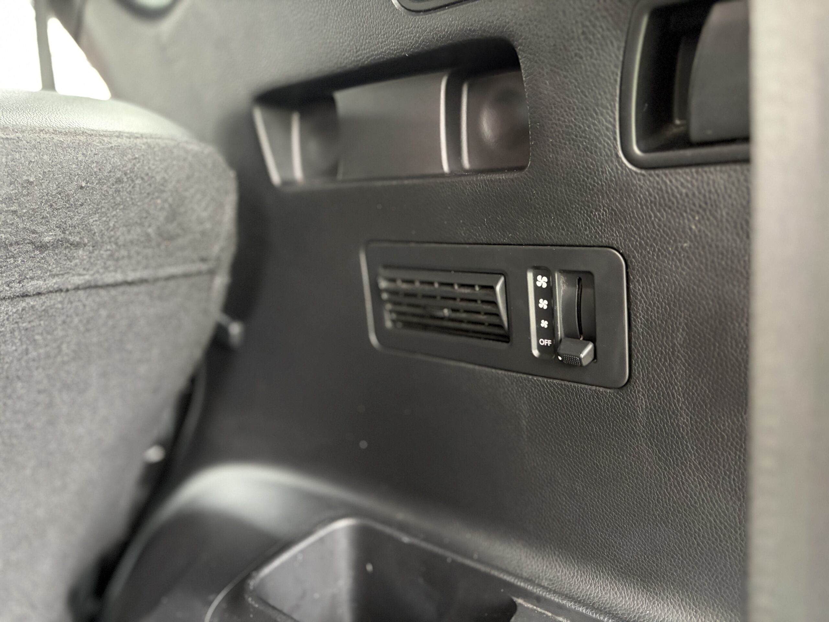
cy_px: 311
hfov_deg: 67.3
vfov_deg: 53.1
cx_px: 414
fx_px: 623
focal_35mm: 26
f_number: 1.6
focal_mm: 5.96
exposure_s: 1/30
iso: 640
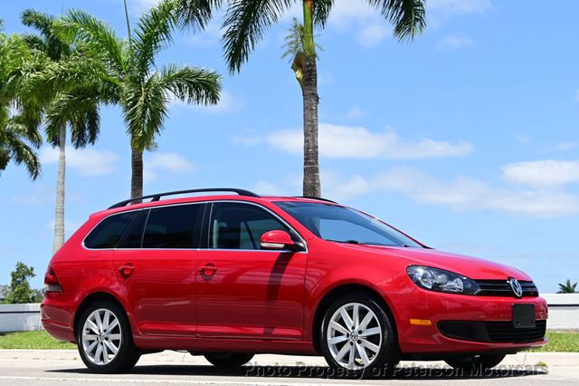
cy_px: 193
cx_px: 290
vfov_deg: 18.2
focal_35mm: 75
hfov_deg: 27.0
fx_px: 1206
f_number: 8
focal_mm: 50
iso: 100
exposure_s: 1/250
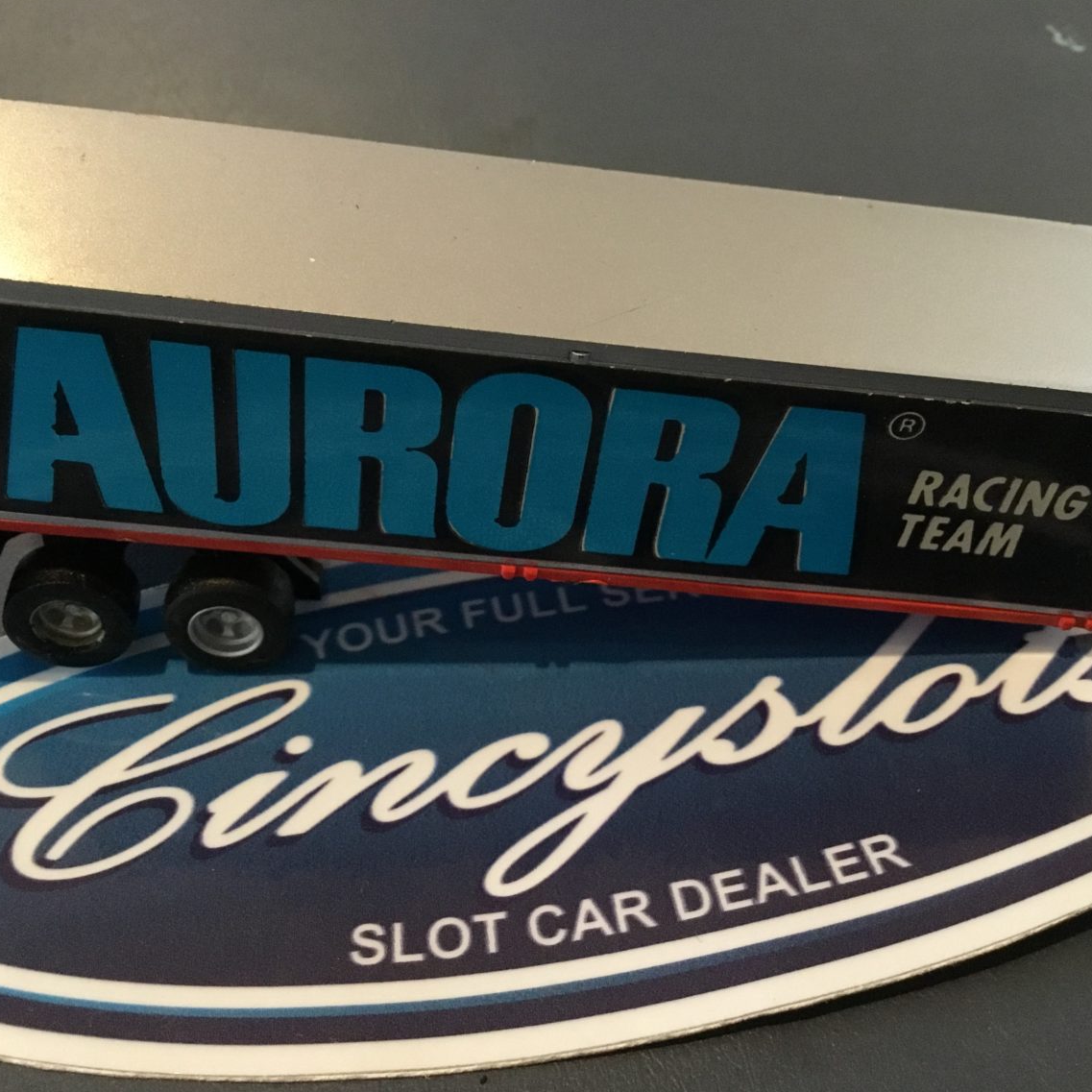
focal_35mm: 37
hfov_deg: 44.9
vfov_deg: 44.9
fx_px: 1321
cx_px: 546
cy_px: 546
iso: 250
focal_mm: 3.3
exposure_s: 1/15
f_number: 2.4
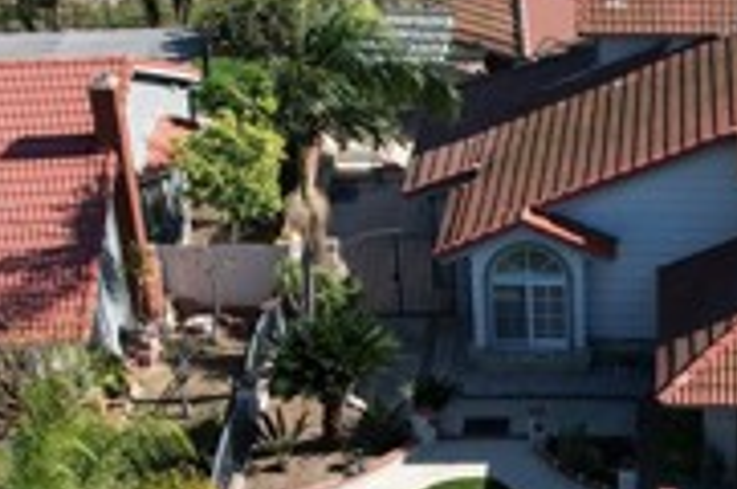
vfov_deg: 17.4
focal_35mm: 78
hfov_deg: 25.4
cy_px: 352
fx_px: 1594
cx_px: 627
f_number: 2.8
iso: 100
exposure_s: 1/1500
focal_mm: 8.38
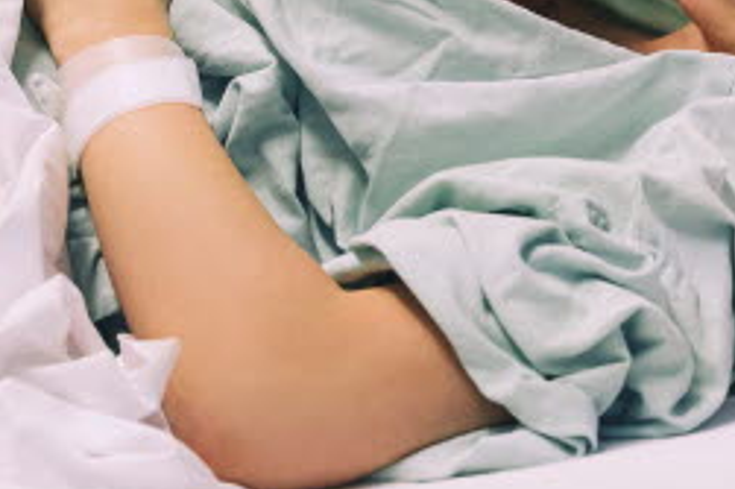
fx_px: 2489
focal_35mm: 122
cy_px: 35
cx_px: 515
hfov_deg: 16.7
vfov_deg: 11.1
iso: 640
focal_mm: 56
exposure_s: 1/60
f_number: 4.5
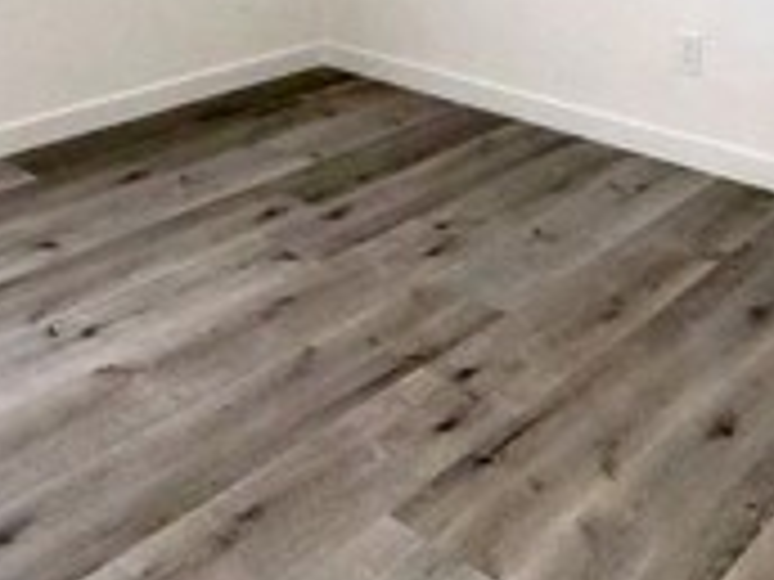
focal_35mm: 52
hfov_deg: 36.4
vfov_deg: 23.6
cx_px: 252
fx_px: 1163
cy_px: -238
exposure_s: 1/68
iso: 320
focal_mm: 2.22
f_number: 2.2
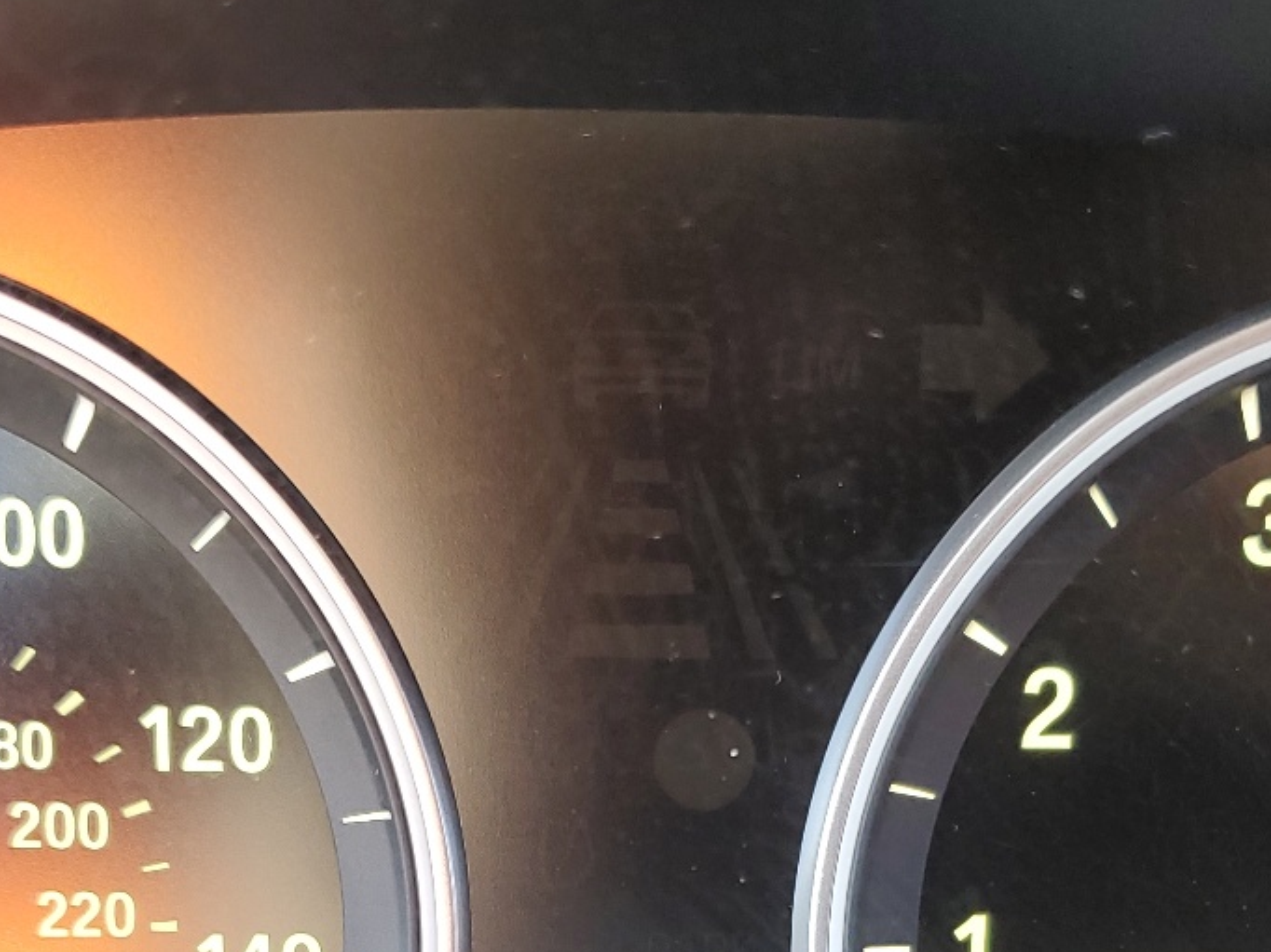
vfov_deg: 22.7
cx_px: 663
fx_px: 2239
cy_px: 1023
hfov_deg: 31.7
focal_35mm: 61
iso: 63
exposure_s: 1/60.2
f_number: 1.5
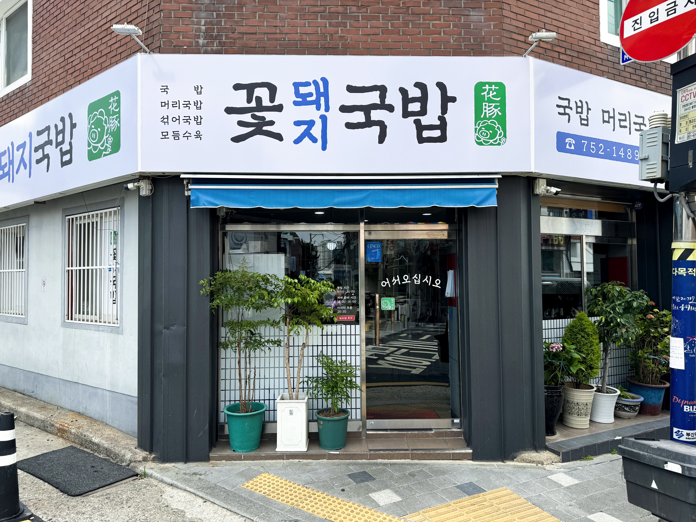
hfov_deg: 71.6
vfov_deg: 56.8
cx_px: 348
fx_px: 483
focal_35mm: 24
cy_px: 261
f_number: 1.8
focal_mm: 6.76
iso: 80
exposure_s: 1/1400
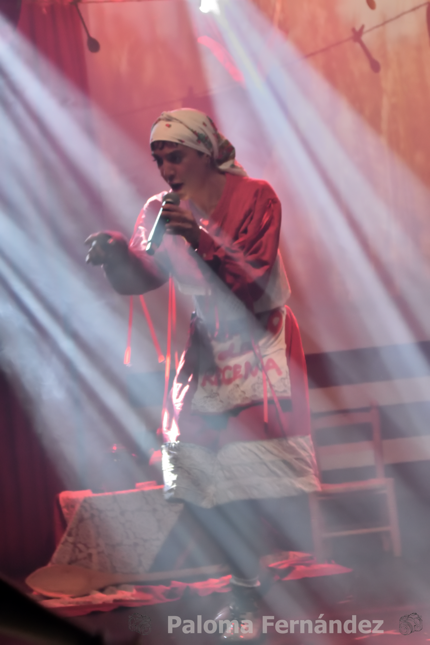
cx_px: 215
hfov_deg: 13.0
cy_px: 322
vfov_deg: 19.5
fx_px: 1881
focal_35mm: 105
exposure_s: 1/40
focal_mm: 70
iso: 3200
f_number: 10
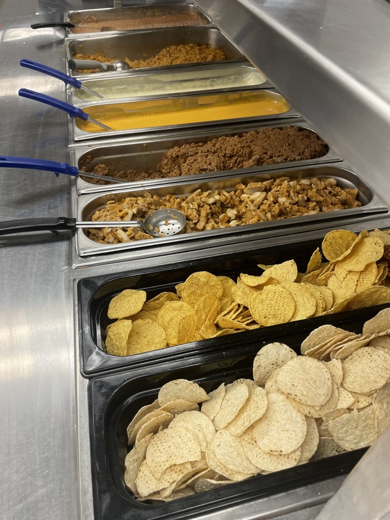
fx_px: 391
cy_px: 260
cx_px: 195
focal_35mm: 26
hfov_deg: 53.1
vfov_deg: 67.3
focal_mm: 4.2
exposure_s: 1/60
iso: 64
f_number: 1.6
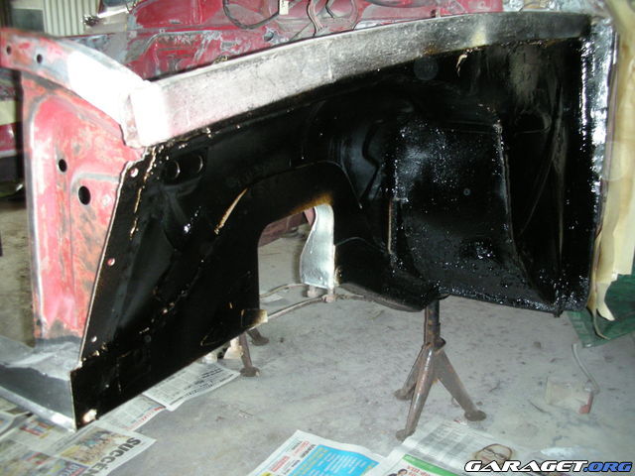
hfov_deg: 52.6
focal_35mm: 35
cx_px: 318
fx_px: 642
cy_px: 238
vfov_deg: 40.7
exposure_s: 1/60
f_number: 2.8
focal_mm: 5.8
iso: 183
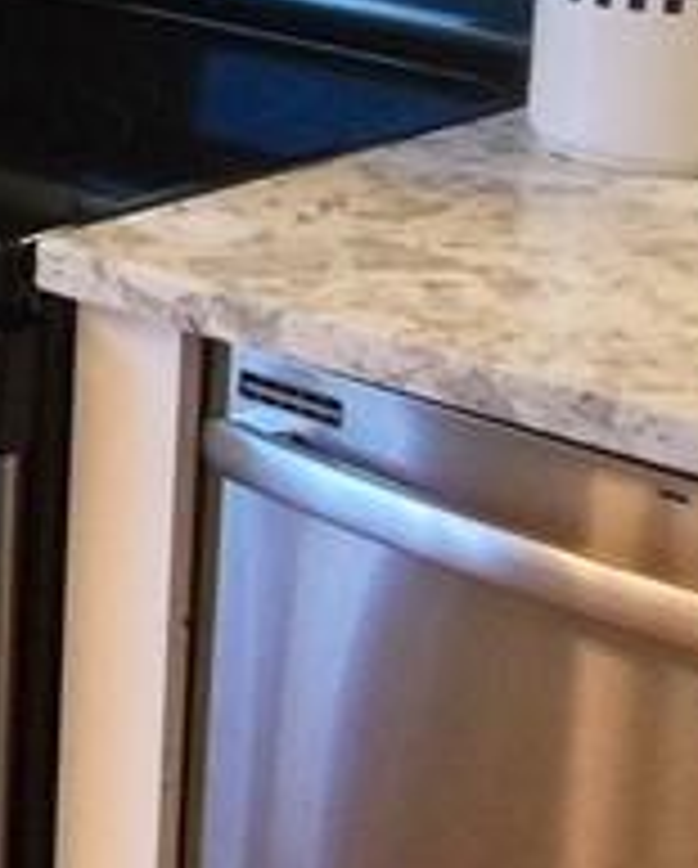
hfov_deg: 9.3
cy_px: 9
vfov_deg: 12.7
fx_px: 3864
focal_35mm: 150
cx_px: -964
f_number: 2.2
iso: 40
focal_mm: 4.15
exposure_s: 1/30
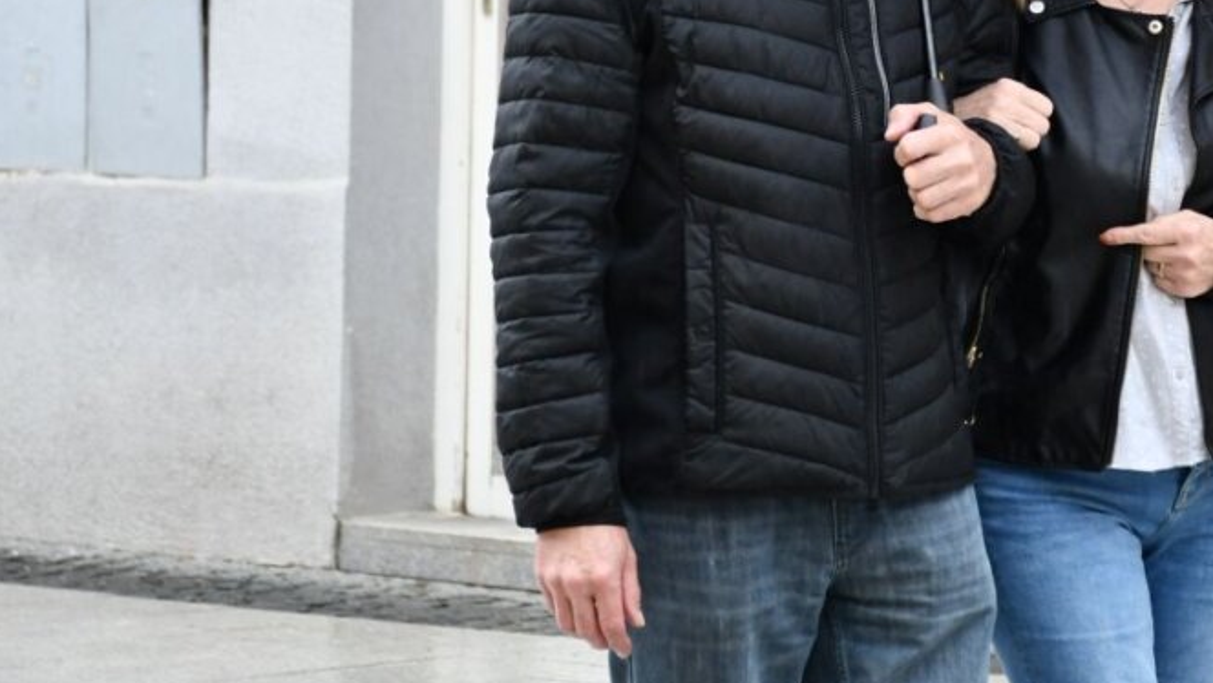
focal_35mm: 298
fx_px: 9588
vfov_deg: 4.1
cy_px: 2
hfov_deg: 7.2
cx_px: 965
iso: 800
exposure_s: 1/200
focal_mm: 100
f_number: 5.6
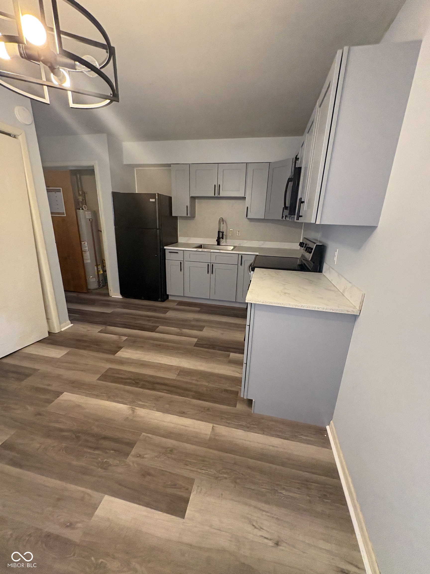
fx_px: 232
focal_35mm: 14
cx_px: 215
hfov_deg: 85.7
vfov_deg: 102.1
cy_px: 287
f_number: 2.2
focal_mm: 2.22
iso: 400
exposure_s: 1/60
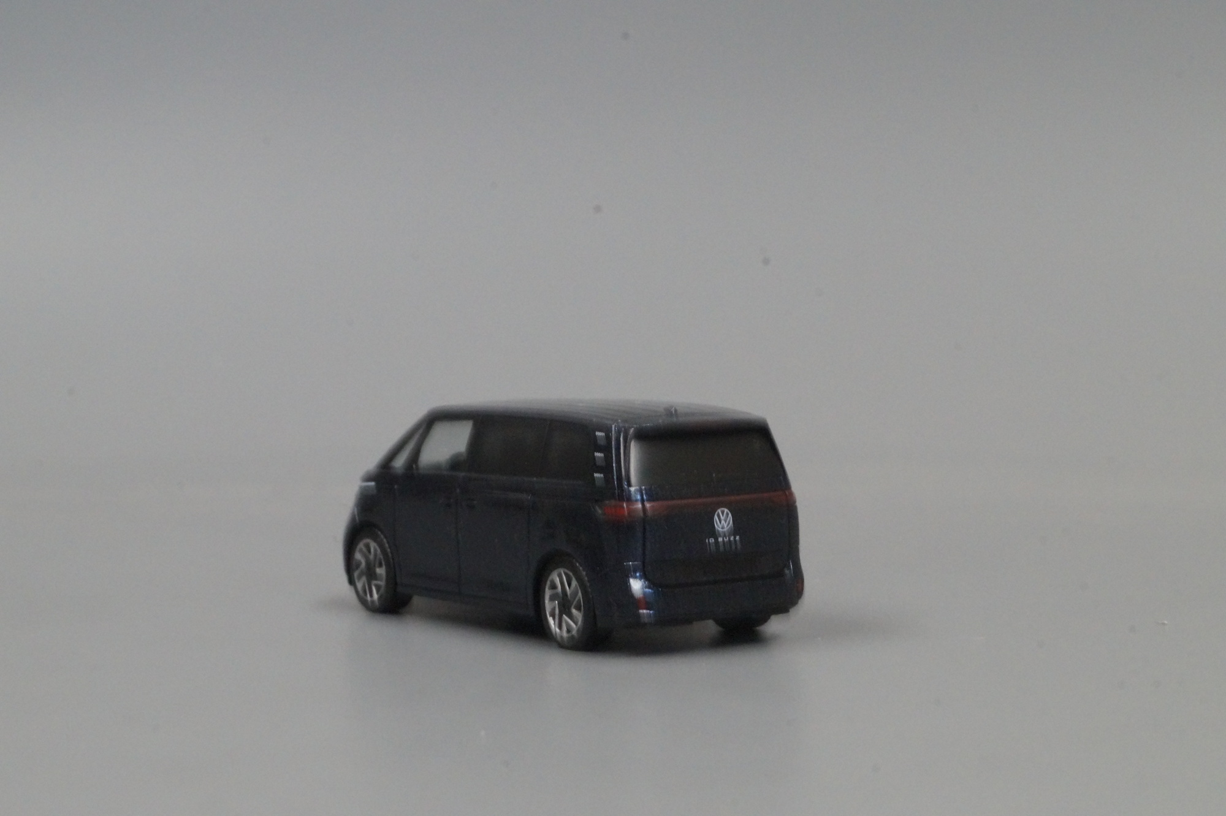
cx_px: 613
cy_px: 408
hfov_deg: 24.6
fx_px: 2808
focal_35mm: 82
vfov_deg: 16.5
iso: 3200
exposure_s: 1/13
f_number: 22
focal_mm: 55
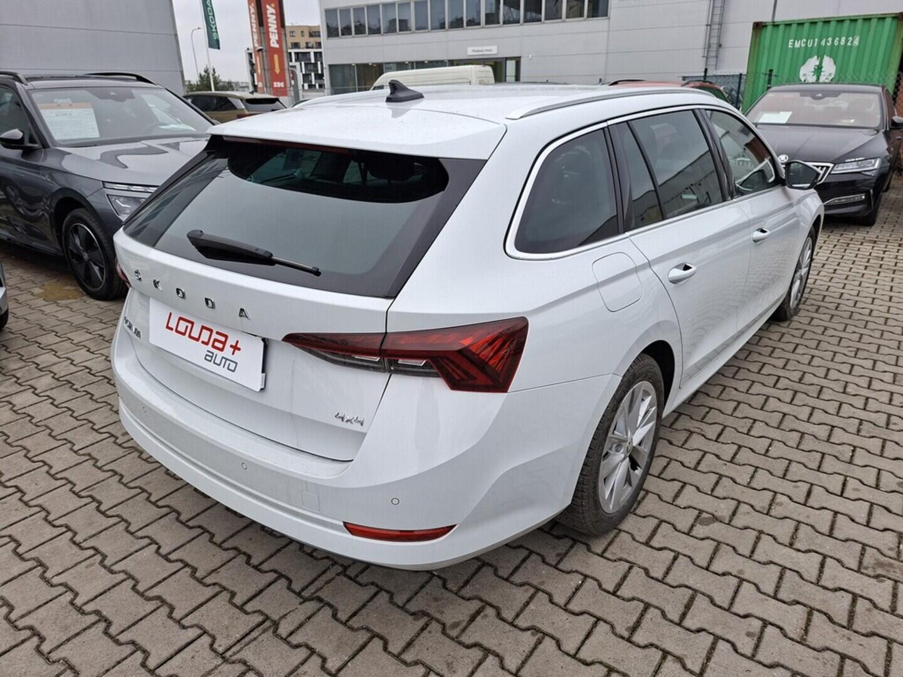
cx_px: 452
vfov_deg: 58.9
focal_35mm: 23
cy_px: 338
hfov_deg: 73.9
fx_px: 600
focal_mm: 5.54
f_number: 1.8
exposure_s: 1/100
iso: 64
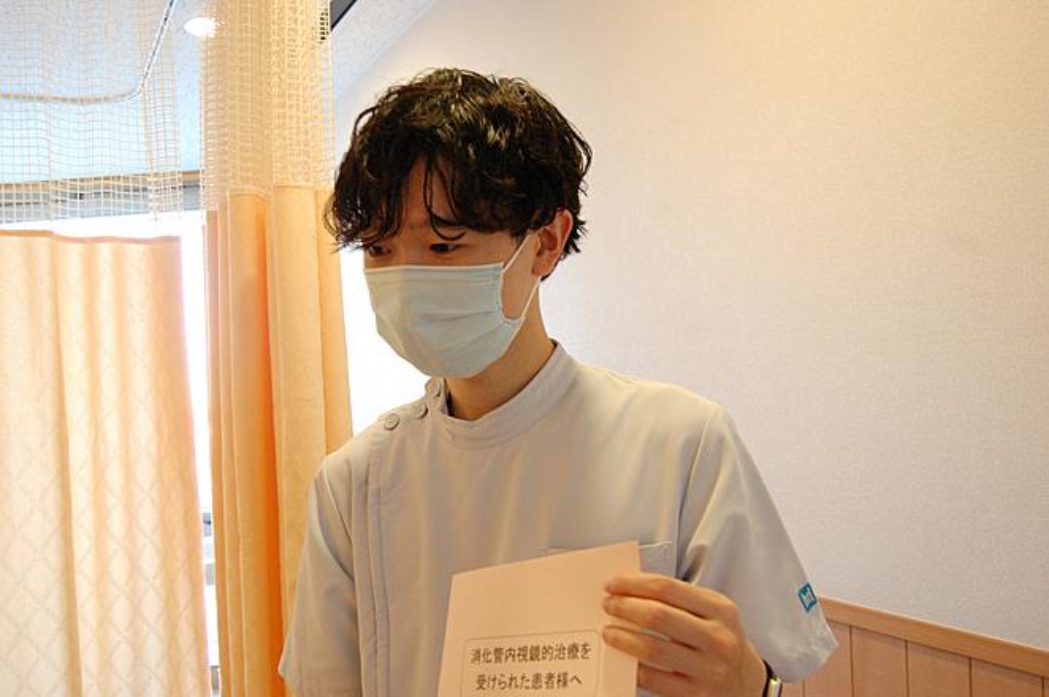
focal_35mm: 33
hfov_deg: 57.3
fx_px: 961
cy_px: 348
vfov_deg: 39.9
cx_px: 524
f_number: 3.8
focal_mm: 22
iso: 800
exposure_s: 1/25
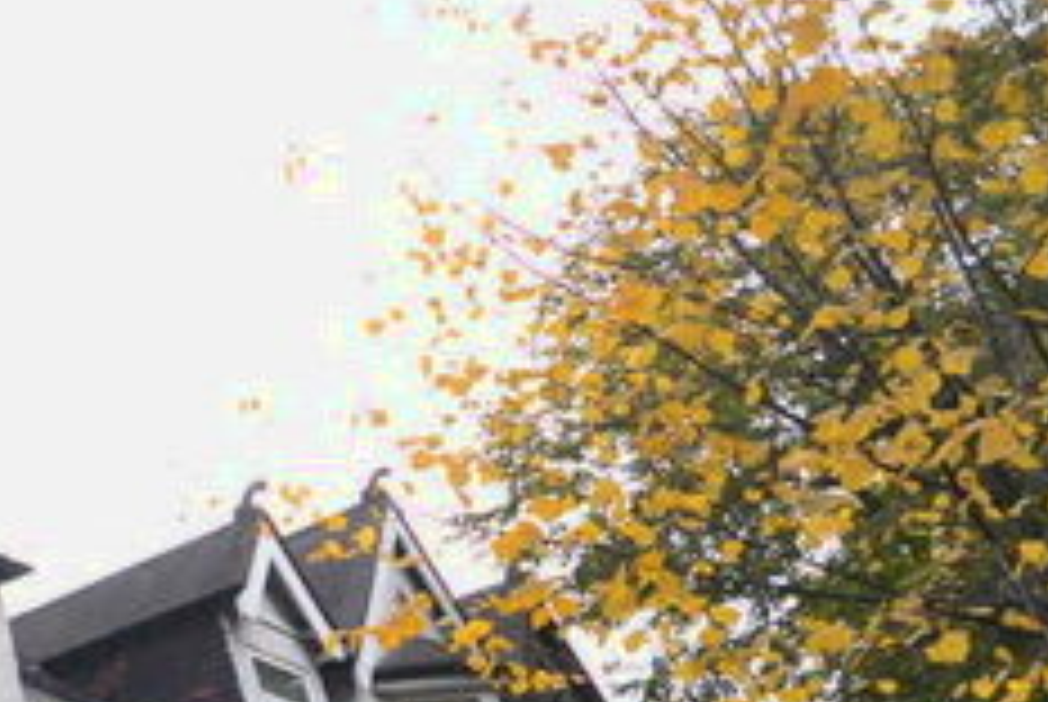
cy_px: 632
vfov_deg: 28.8
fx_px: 1312
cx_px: -454
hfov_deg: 29.8
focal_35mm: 45
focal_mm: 10
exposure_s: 1/125
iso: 400
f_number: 5.6
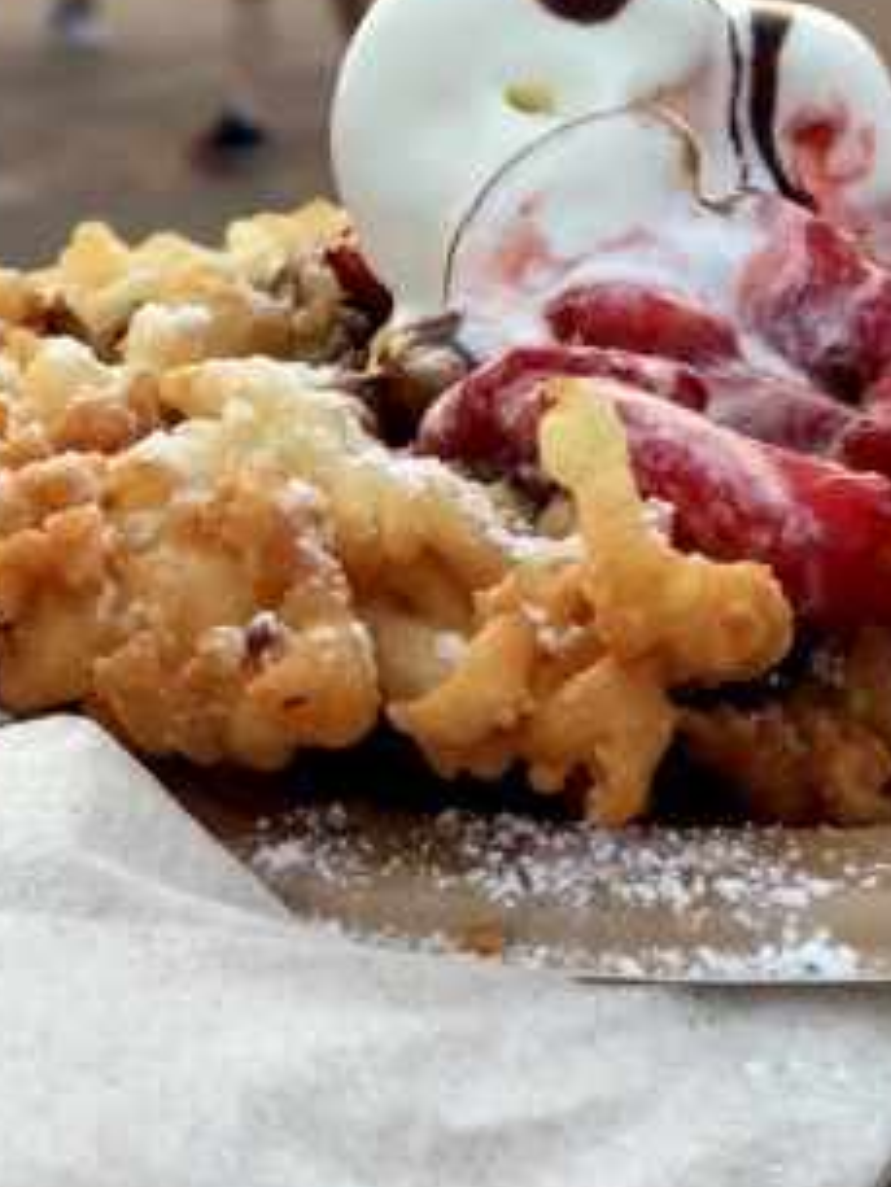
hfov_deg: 13.1
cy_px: 300
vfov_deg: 17.5
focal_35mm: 112
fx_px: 3841
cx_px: 817
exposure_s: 1/52
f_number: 2.8
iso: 64
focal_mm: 6.6
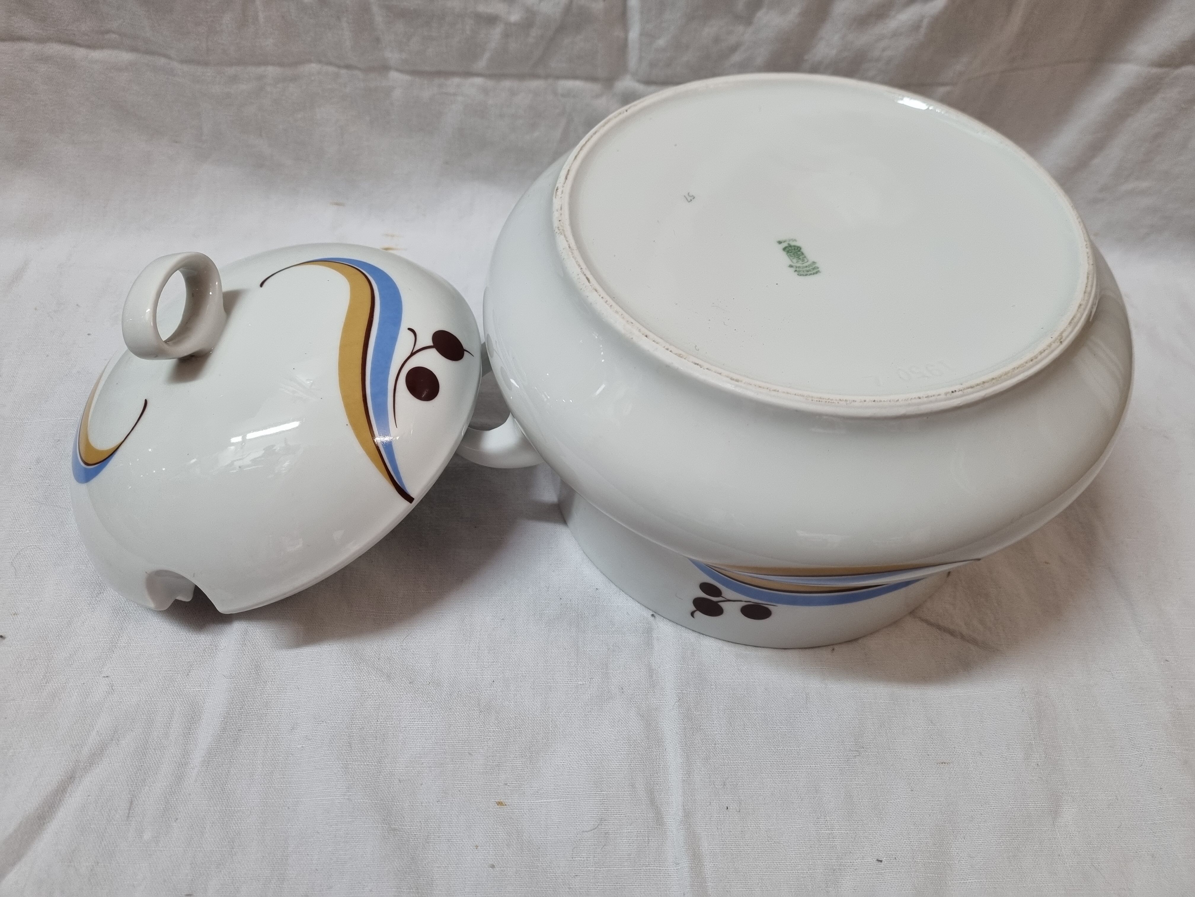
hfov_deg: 67.3
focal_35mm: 26
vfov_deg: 53.1
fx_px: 898
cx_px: 598
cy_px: 448
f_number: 1.8
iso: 250
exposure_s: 1/100
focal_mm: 5.4
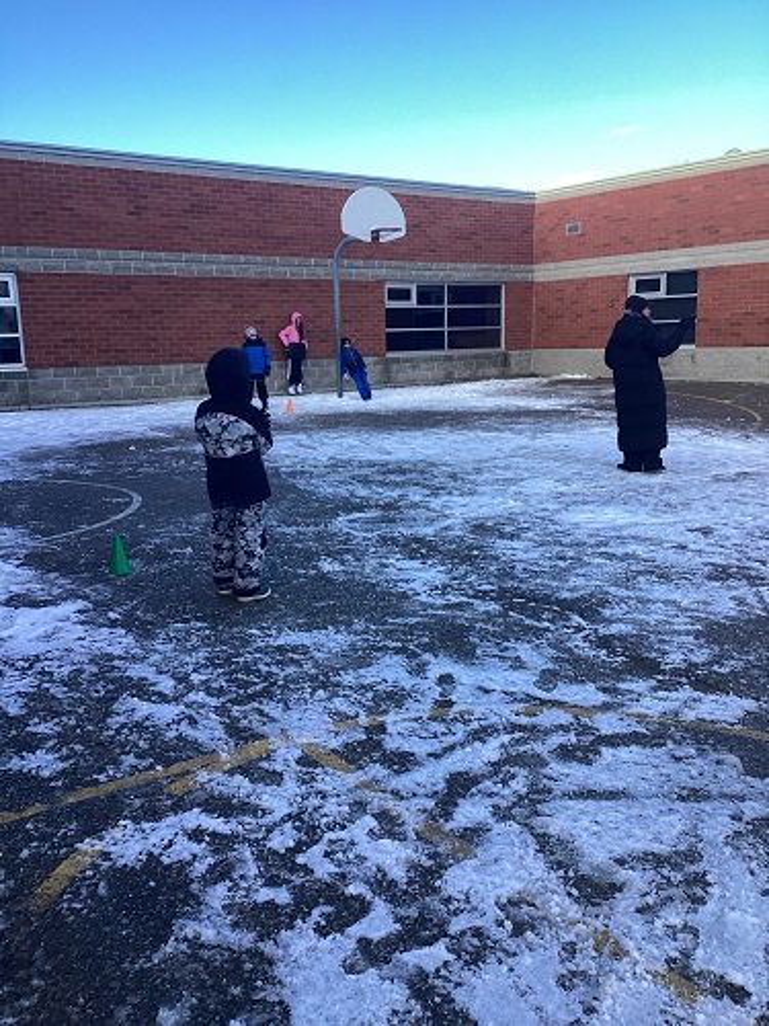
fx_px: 918
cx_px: 384
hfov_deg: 45.4
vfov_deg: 58.4
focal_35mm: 31
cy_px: 513
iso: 25
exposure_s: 1/326
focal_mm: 3.3
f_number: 2.4
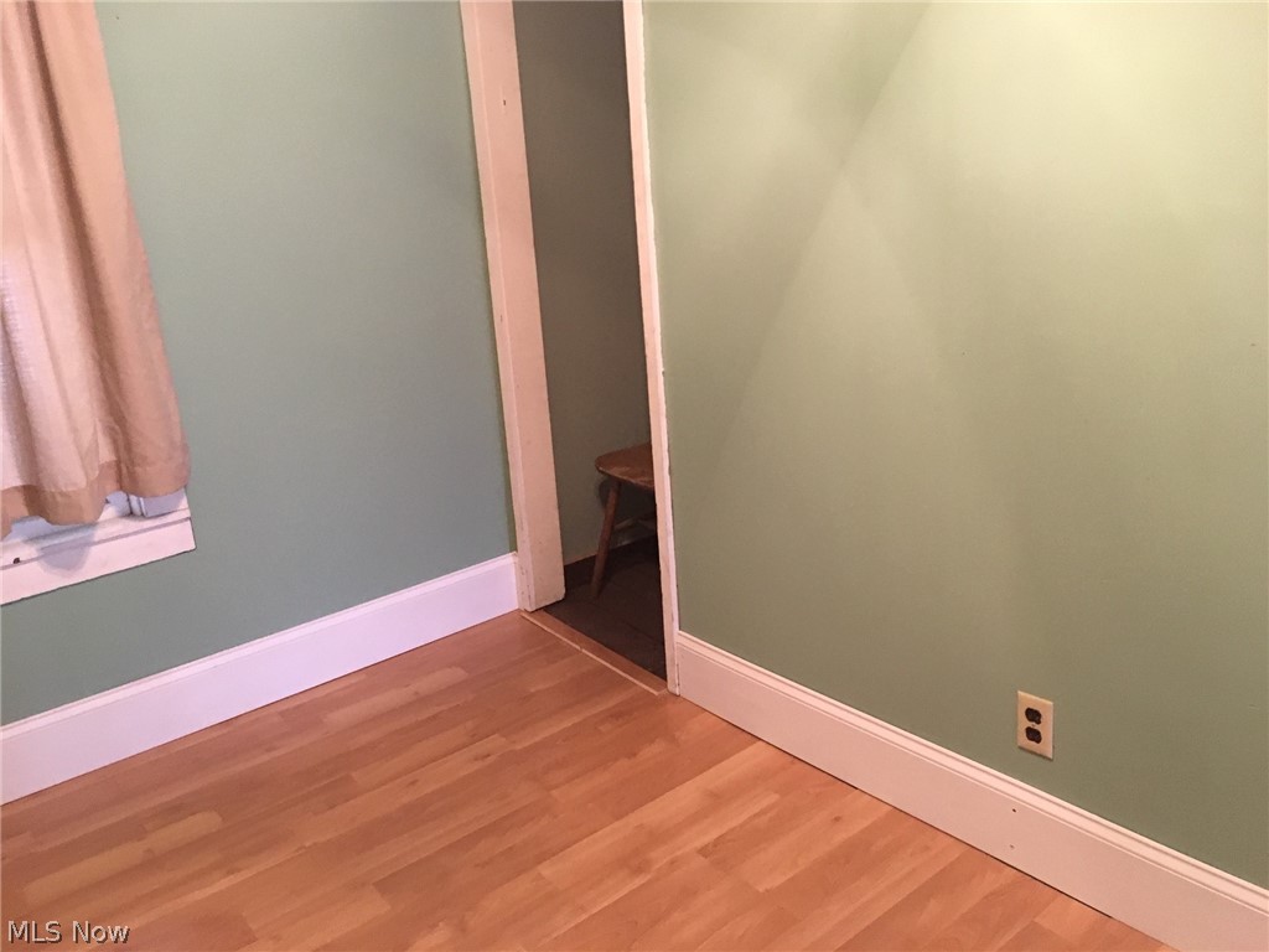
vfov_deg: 48.2
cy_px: 476
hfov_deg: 61.7
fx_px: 1063
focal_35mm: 29
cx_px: 634
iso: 200
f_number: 2.2
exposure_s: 1/17
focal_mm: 4.15
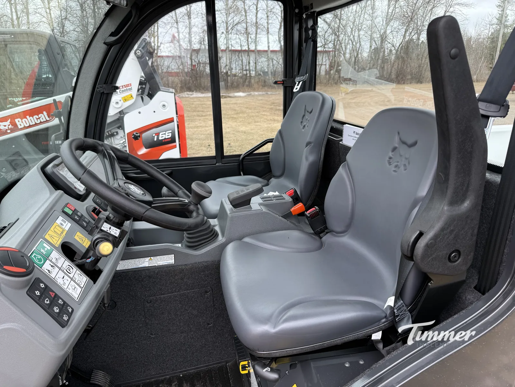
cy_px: 194
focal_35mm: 24
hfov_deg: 71.6
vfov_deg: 56.8
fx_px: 357
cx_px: 258
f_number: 1.78
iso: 80
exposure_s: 1/559
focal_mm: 6.76
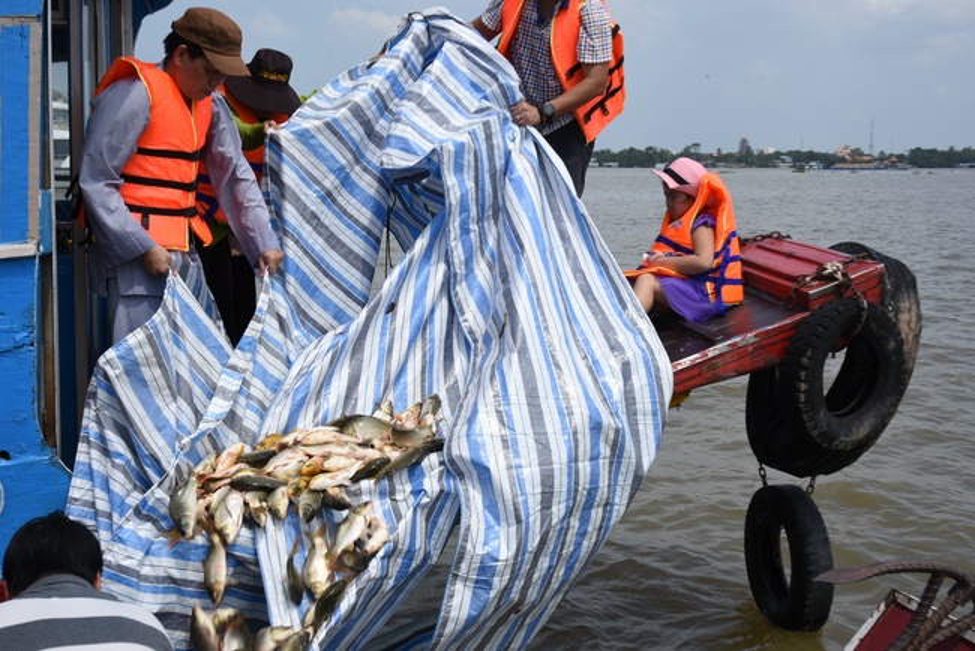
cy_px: 326
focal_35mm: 40
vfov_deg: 33.4
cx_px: 488
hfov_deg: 48.4
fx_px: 1084
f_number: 13
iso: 200
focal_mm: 40
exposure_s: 1/200
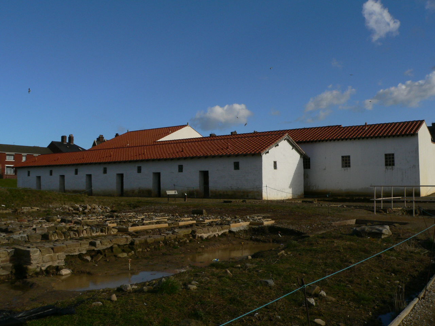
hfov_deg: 51.4
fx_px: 452
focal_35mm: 36
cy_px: 163
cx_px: 218
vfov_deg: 39.7
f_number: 5.2
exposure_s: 1/1300
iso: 100
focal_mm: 6
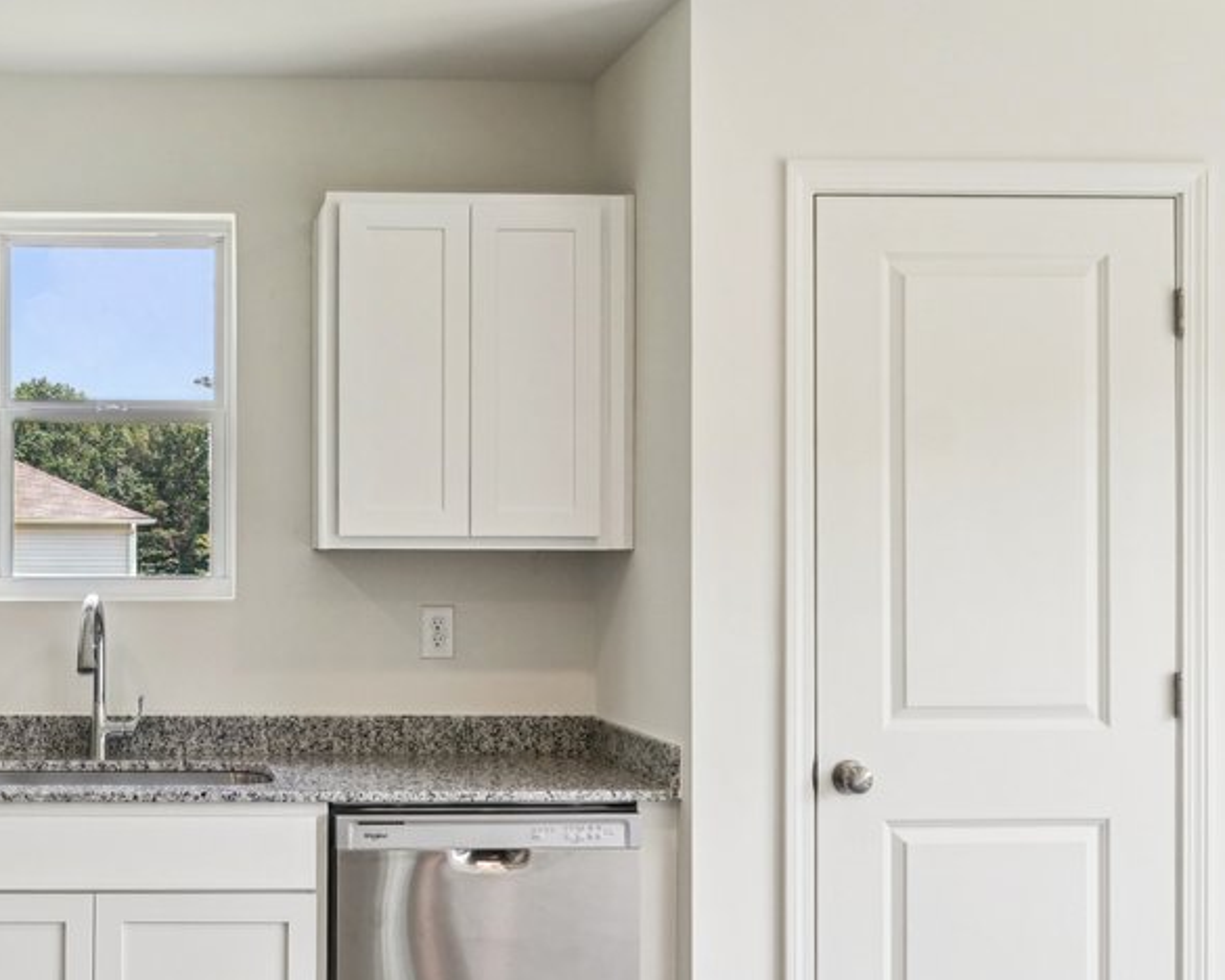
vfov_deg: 32.7
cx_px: 216
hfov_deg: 38.6
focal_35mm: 46
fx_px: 1668
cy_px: 556
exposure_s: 1/60
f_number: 8
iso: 400
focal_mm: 14
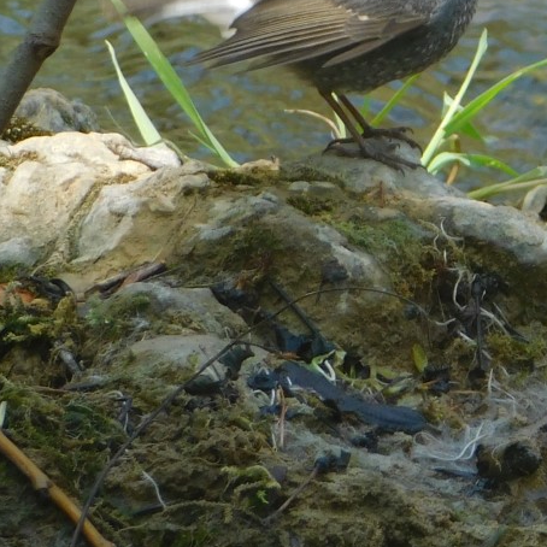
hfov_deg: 1.4
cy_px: 124
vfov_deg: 1.4
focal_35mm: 1234
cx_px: 692
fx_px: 22061
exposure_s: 1/125
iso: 125
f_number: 5.9
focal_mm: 78.1
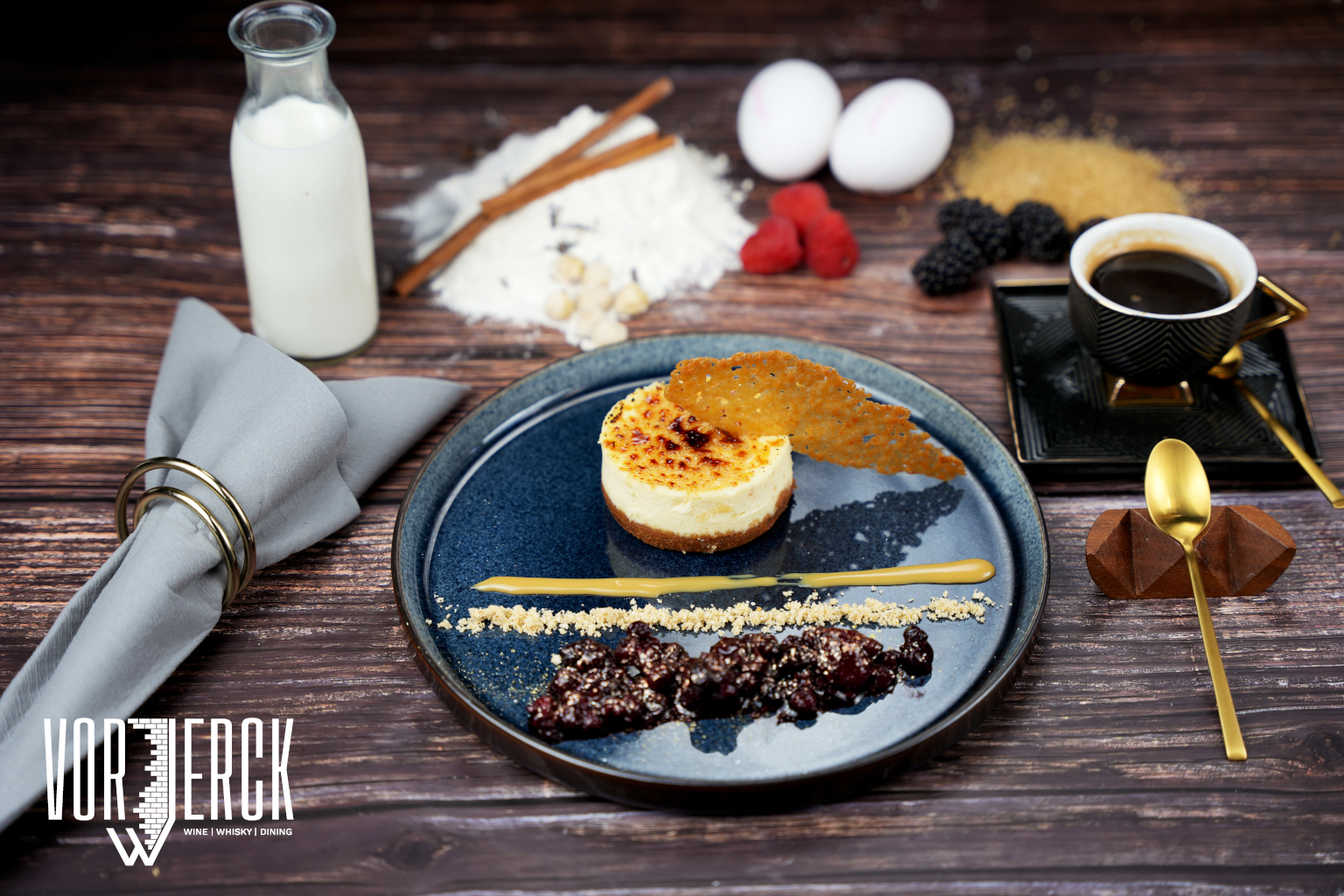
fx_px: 2255
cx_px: 672
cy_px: 448
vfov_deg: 22.5
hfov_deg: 33.2
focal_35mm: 60
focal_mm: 60.4
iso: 100
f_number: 2.8
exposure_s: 1/50
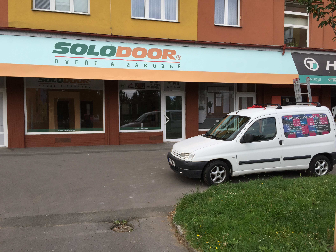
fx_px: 281
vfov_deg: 48.2
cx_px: 168
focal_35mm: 29
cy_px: 126
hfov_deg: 61.7
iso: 32
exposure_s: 1/989
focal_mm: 4.15
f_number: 2.2
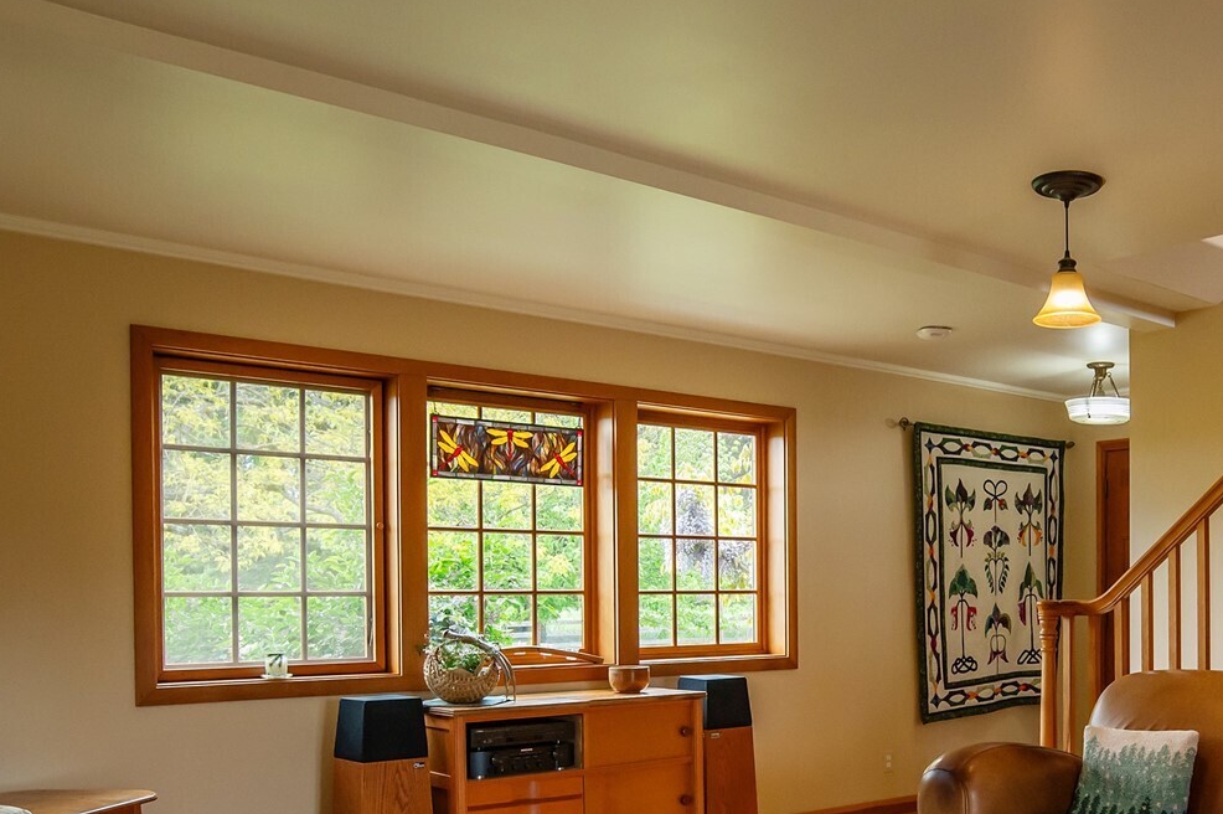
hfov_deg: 58.2
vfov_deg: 40.6
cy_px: 646
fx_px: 1052
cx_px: 865
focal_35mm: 31
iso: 1600
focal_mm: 18
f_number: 5.6
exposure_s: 1/250
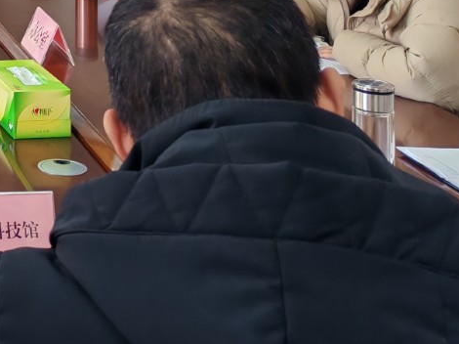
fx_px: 1219
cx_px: -238
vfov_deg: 14.8
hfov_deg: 18.7
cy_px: -194
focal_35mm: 92
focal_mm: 5.52
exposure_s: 1/100
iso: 80
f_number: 1.95
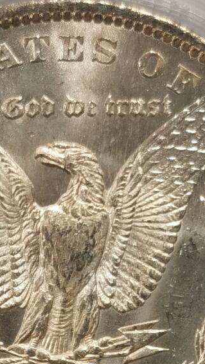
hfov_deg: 6.5
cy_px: 424
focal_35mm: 187
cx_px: 62
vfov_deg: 11.3
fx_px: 1804
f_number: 16
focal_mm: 5.56
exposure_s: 1/100
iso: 80
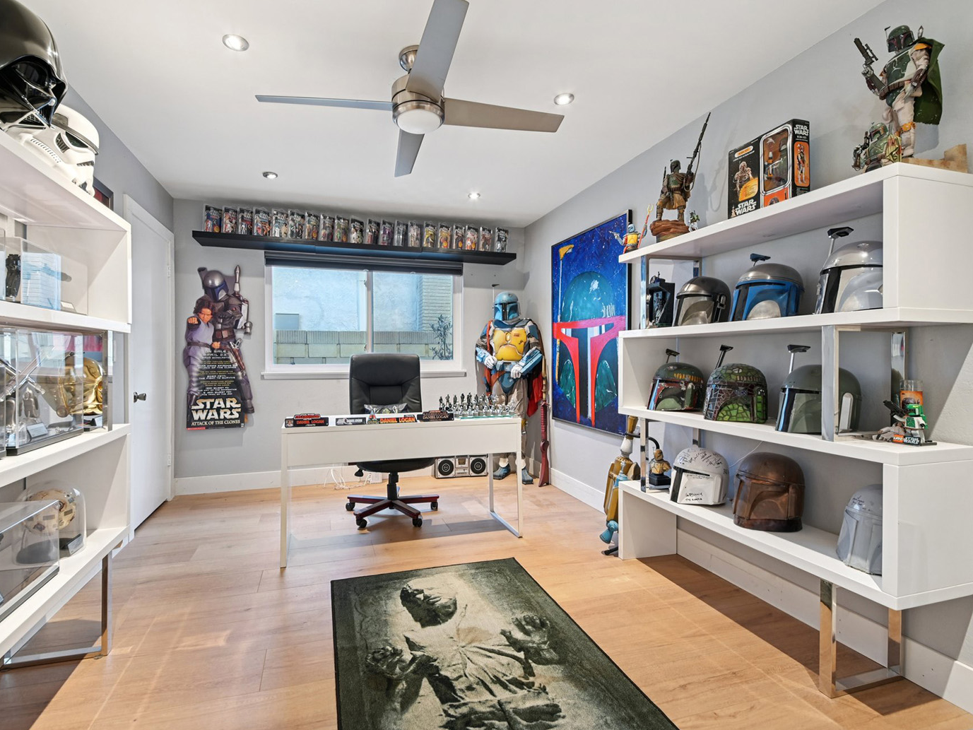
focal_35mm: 16
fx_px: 450
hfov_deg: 94.2
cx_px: 440
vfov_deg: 78.1
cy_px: 363
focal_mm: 14
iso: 320
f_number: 8
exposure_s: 1/2.5
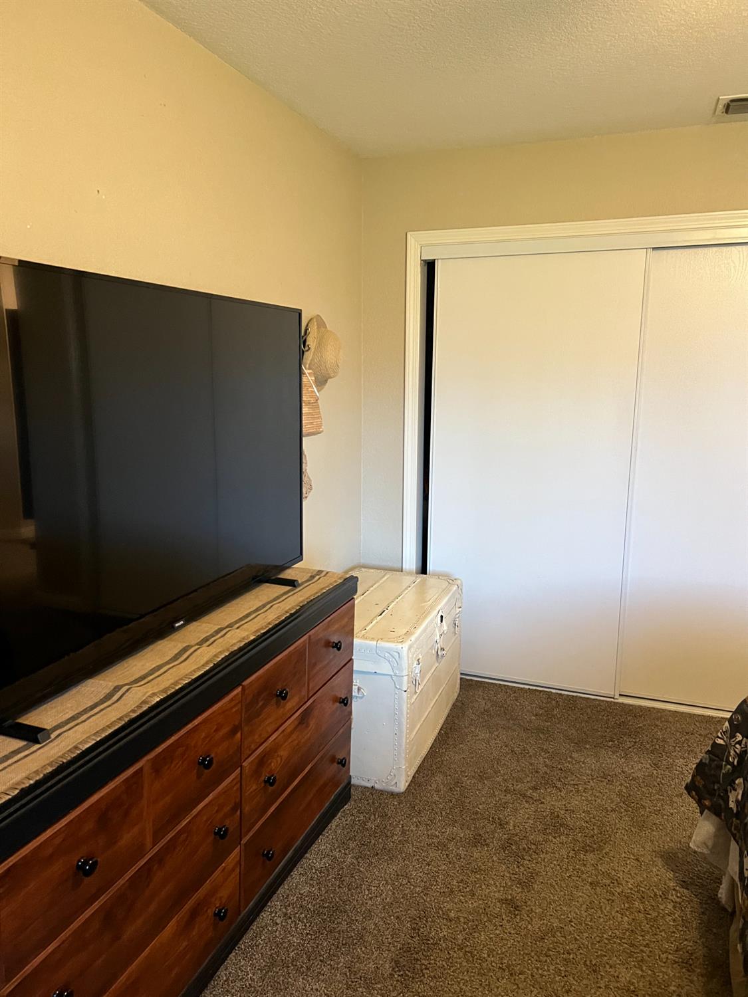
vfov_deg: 67.3
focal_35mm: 26
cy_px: 498
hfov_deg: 53.1
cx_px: 374
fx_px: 749
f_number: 1.5
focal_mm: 5.7
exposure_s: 1/60
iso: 500
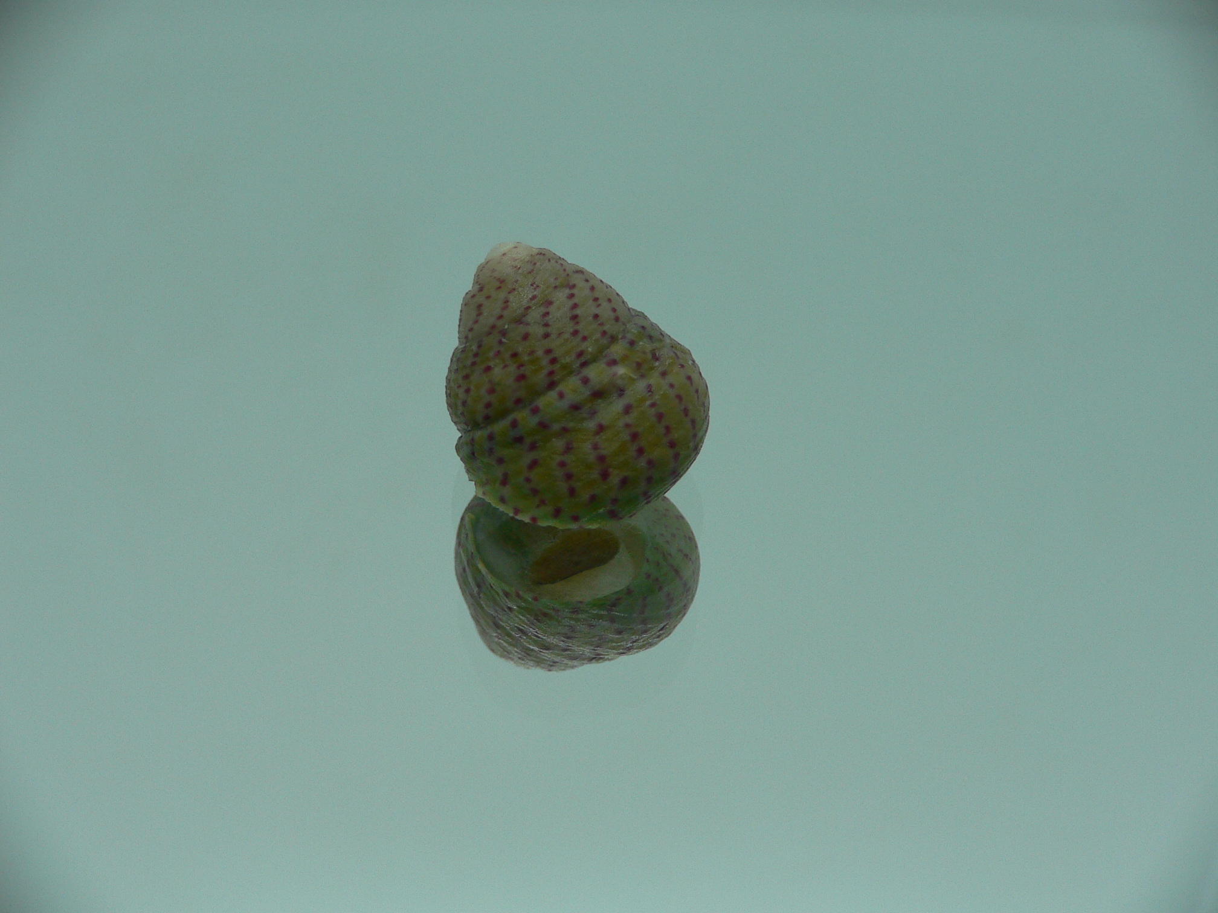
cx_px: 609
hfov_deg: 52.6
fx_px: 1232
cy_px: 456
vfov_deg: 40.7
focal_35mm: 35
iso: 80
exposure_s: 1/80
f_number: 2.8
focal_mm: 4.6
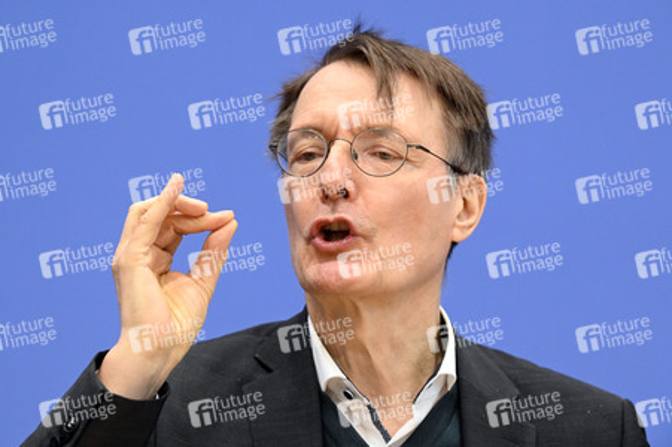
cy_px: 224
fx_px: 3264
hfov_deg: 11.8
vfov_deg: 7.8
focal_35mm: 175
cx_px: 336
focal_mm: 175
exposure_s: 1/500
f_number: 5.6
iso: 5000
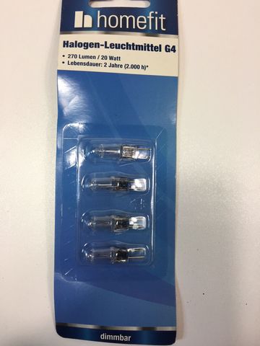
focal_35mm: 29
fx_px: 290
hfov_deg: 48.2
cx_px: 130
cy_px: 173
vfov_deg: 61.7
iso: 50
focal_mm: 4.15
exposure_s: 1/100
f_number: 2.2
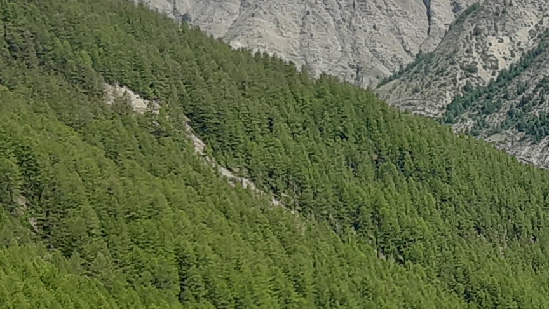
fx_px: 2198
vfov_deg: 8.0
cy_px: 114
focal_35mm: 151
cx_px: 527
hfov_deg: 14.1
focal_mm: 3.92
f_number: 1.7
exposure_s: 1/2000
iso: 40
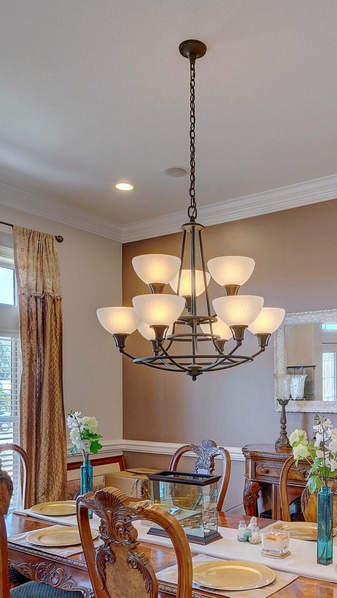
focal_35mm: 33
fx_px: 524
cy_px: 393
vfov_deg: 58.3
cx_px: 233
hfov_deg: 35.2
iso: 100
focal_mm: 12
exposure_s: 1/1.25
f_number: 8
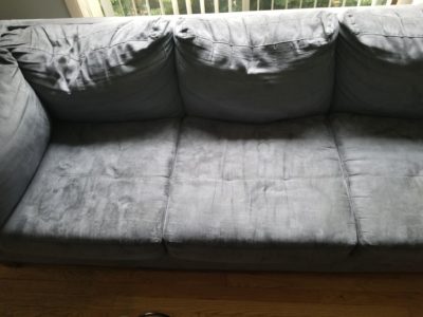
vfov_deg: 53.1
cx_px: 212
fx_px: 318
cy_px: 158
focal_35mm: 26
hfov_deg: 67.3
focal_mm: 4.25
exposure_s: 1/30
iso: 200
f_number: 1.7
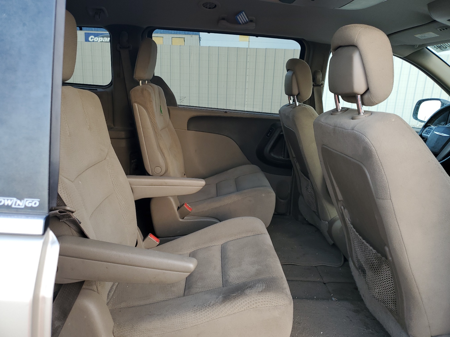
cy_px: 168
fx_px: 338
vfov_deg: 53.1
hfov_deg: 67.3
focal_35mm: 26
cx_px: 225
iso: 50
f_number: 1.5
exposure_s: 1/172
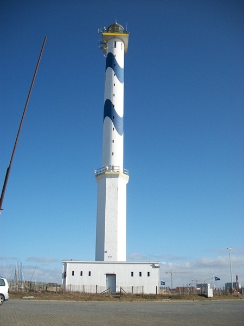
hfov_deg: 44.2
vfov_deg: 56.8
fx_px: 301
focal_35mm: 32
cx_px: 122
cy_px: 163
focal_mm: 5.7
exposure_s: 1/200
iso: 80
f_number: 8.8
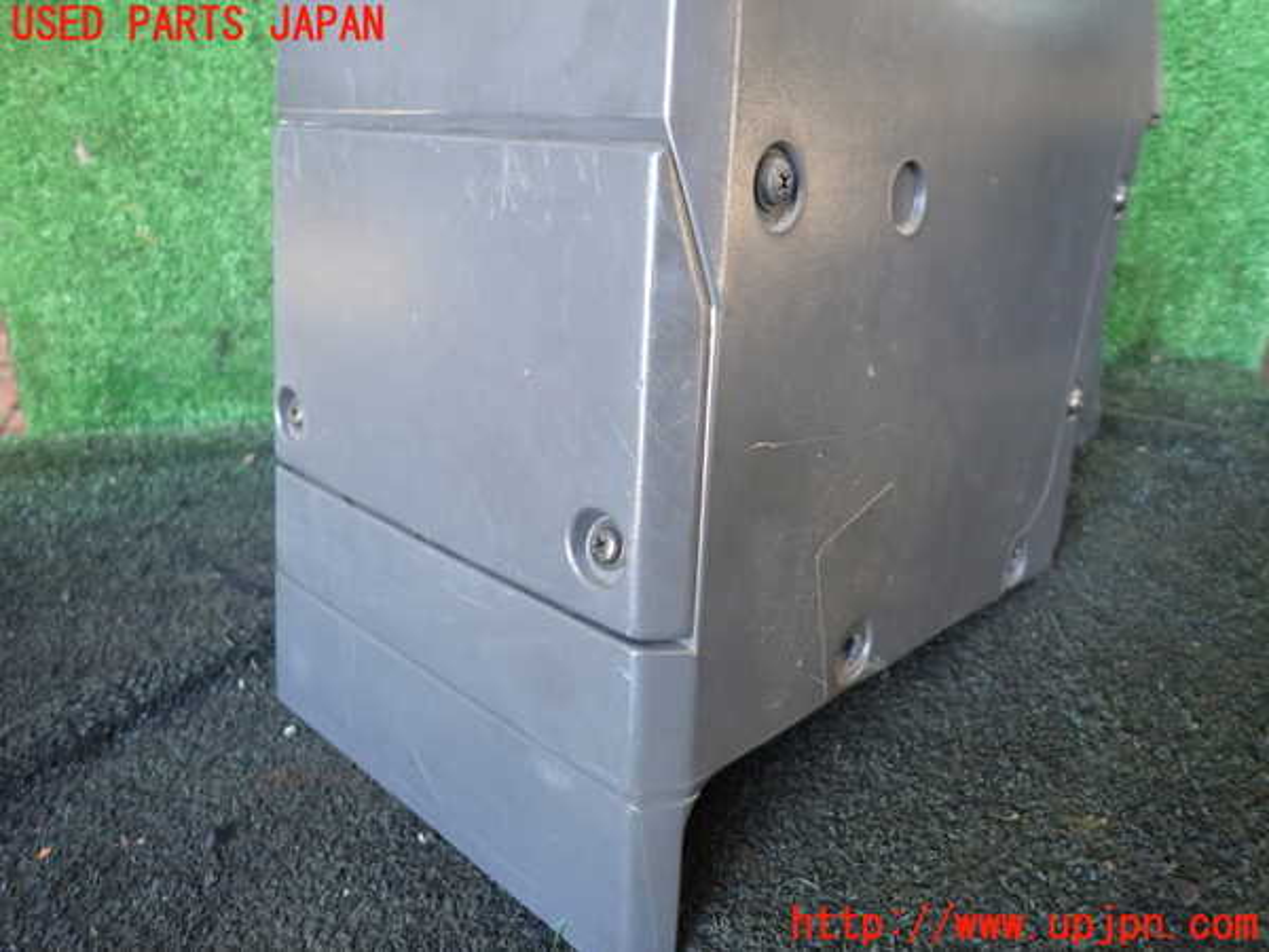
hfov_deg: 69.4
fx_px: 916
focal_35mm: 25
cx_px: 634
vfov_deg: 54.9
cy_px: 476
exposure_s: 1/30
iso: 250
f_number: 2
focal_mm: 4.5
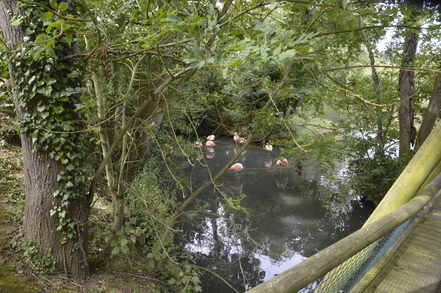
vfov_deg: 53.1
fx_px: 294
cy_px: 146
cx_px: 220
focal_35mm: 24
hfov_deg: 73.8
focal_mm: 16
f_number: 5
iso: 400
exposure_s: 1/100
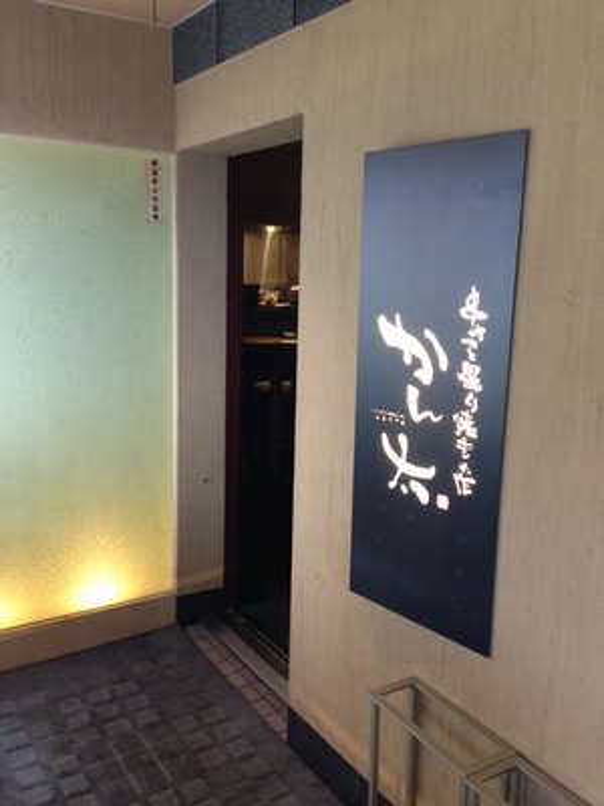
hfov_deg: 42.9
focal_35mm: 33
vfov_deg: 55.4
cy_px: 403
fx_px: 768
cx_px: 302
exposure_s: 1/20
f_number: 2.4
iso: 100
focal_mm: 4.12
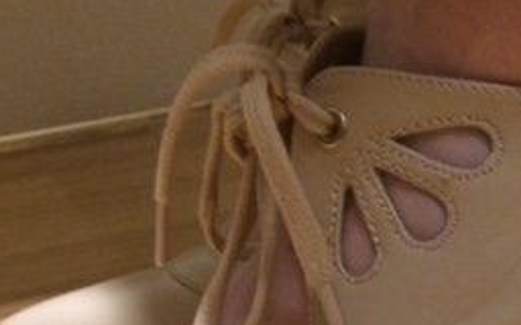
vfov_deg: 16.7
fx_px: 1093
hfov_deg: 26.2
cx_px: 438
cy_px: 305
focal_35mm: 77
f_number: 2.2
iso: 320
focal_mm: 4.15
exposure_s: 1/20
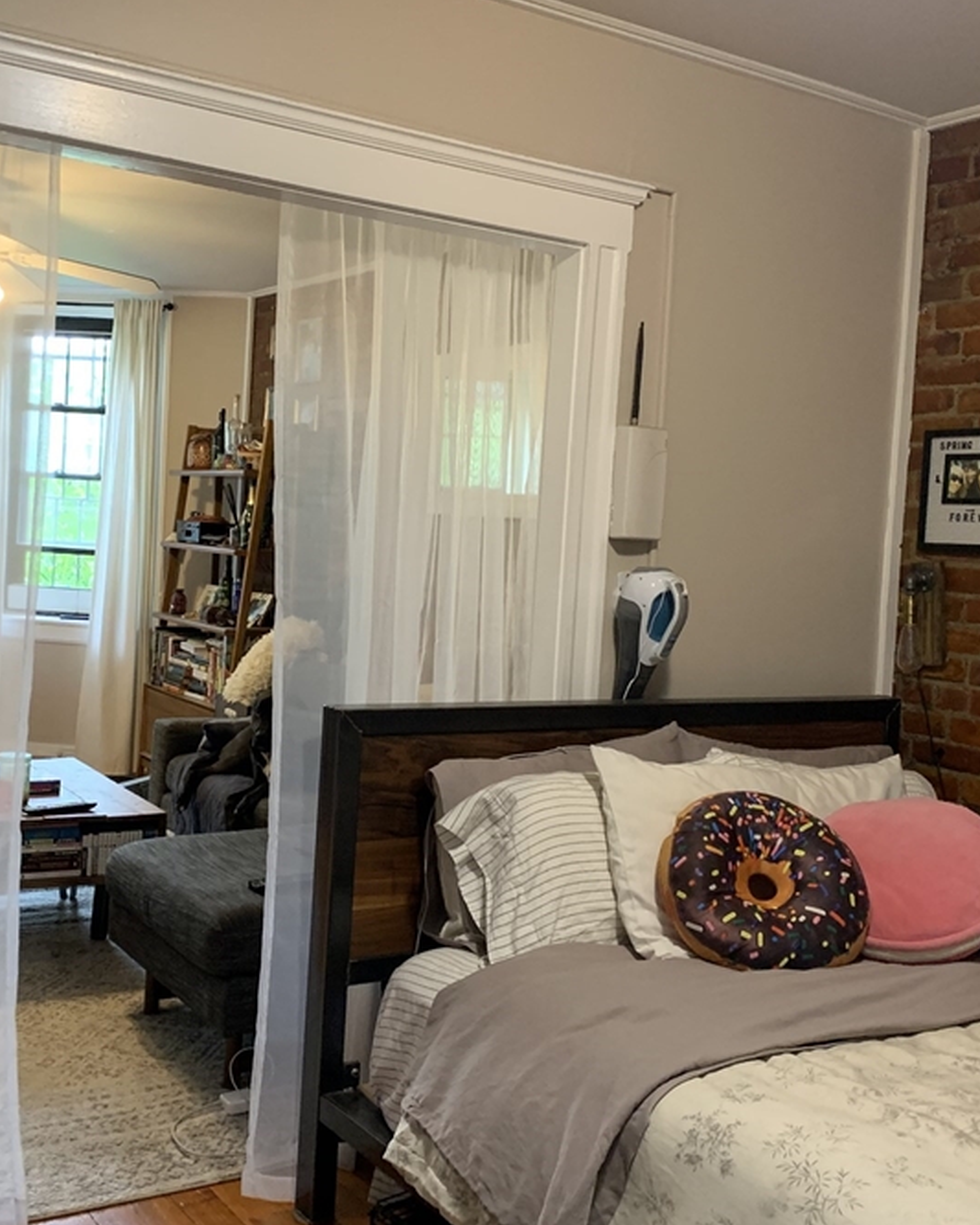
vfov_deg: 46.8
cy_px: 592
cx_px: 408
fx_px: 1414
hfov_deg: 38.1
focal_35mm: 39
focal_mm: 4.25
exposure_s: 1/40
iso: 320
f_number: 1.8
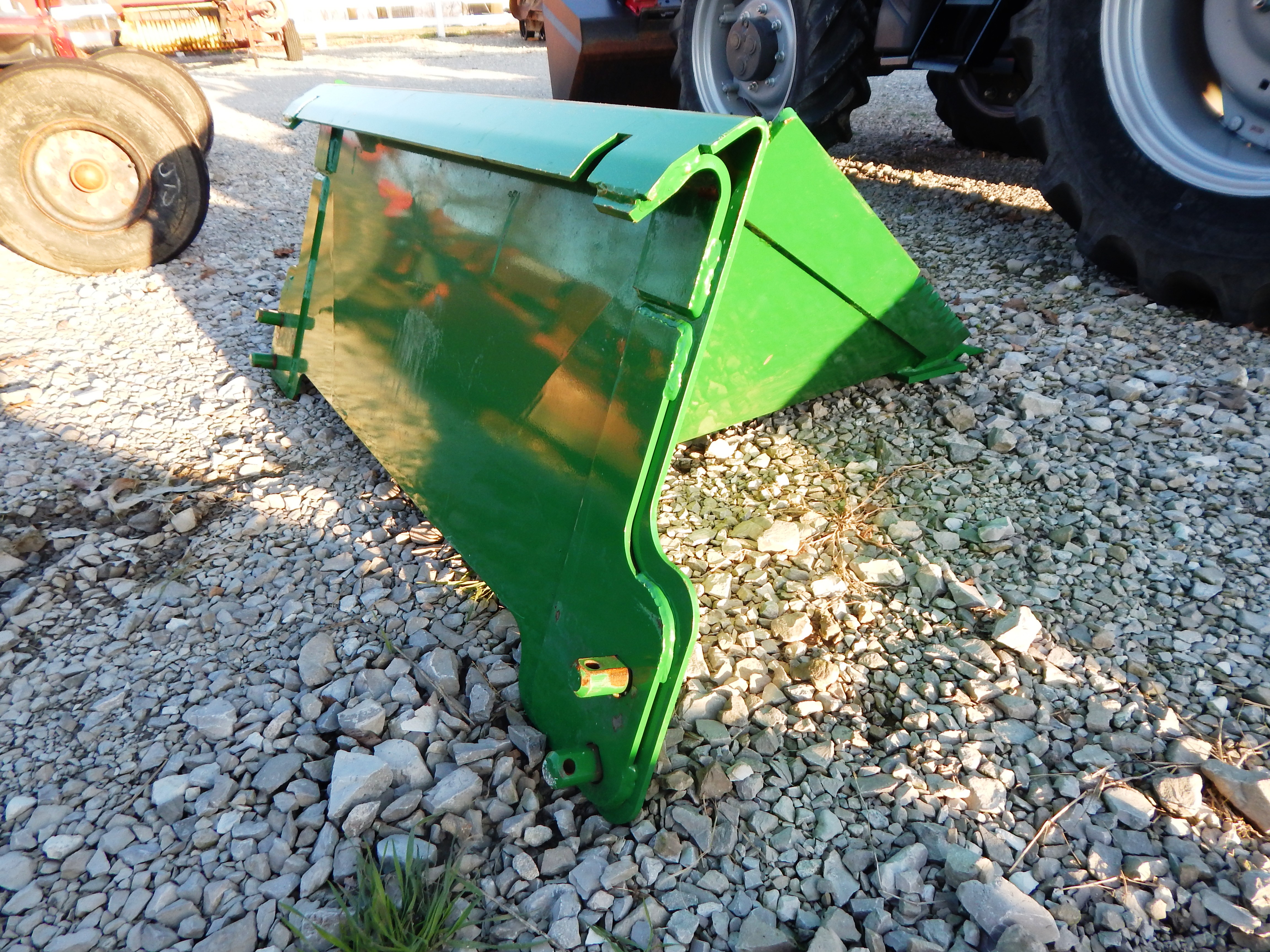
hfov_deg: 76.4
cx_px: 635
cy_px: 476
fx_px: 807
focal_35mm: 22
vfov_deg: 61.1
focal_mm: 4
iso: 125
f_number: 3
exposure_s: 1/200
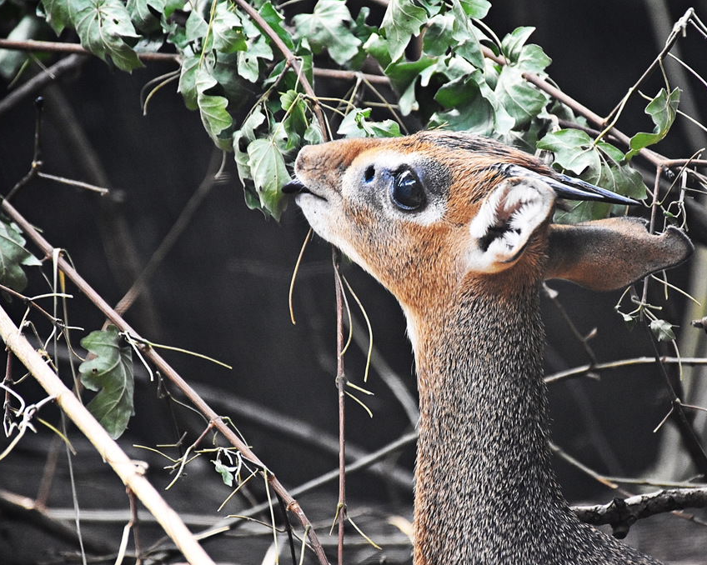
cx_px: 419
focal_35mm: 238
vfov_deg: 6.5
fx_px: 4979
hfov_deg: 8.1
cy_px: 284
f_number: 5.6
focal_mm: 140
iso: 2200
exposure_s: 1/125
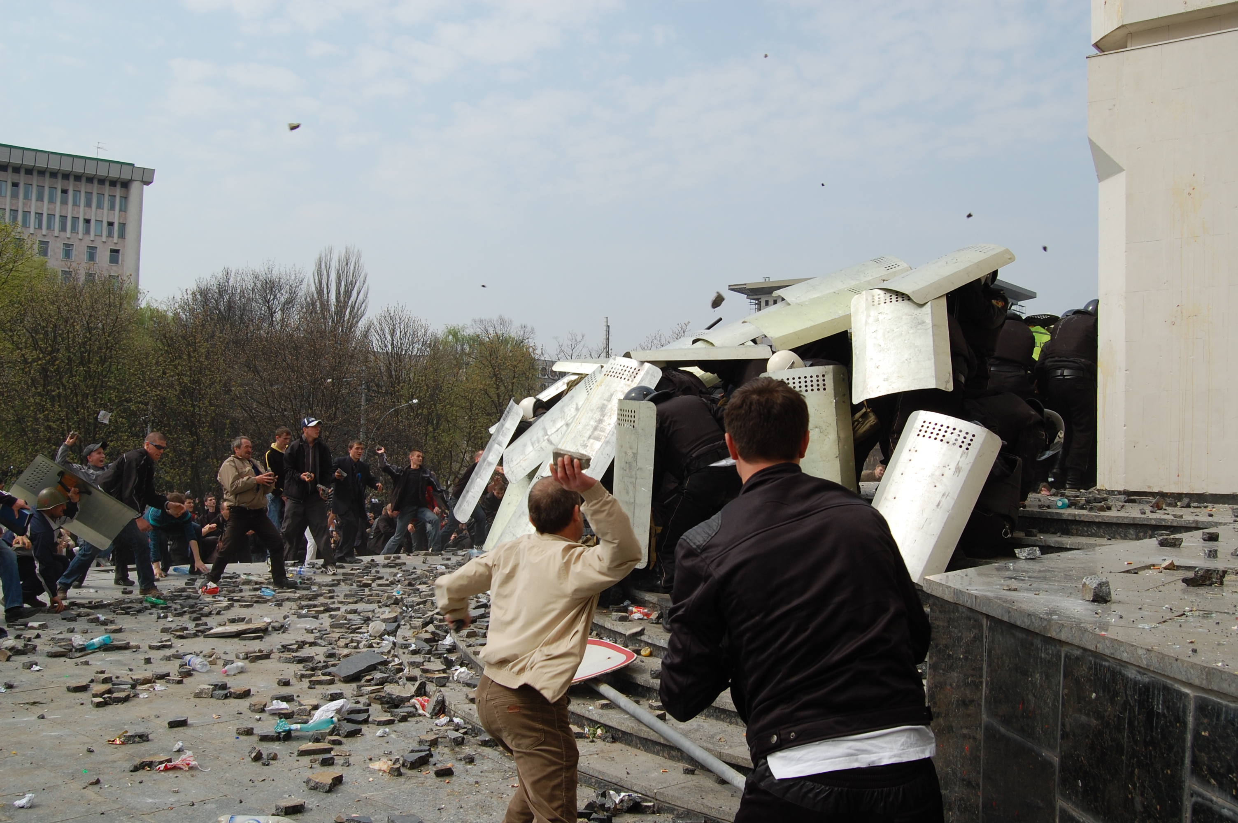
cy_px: 412
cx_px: 619
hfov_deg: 57.3
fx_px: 1134
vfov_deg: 39.9
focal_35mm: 33
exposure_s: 1/400
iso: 200
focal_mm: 22
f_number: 10
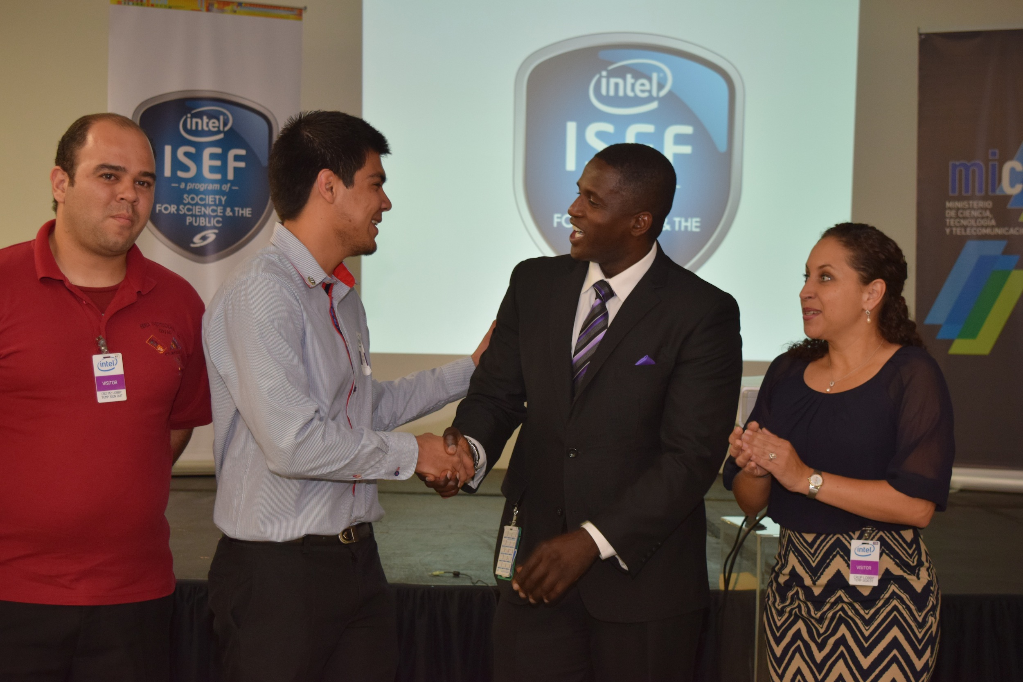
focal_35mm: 63
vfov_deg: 21.6
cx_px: 512
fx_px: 1790
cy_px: 341
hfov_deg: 31.9
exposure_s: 1/100
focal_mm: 42
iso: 800
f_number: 5
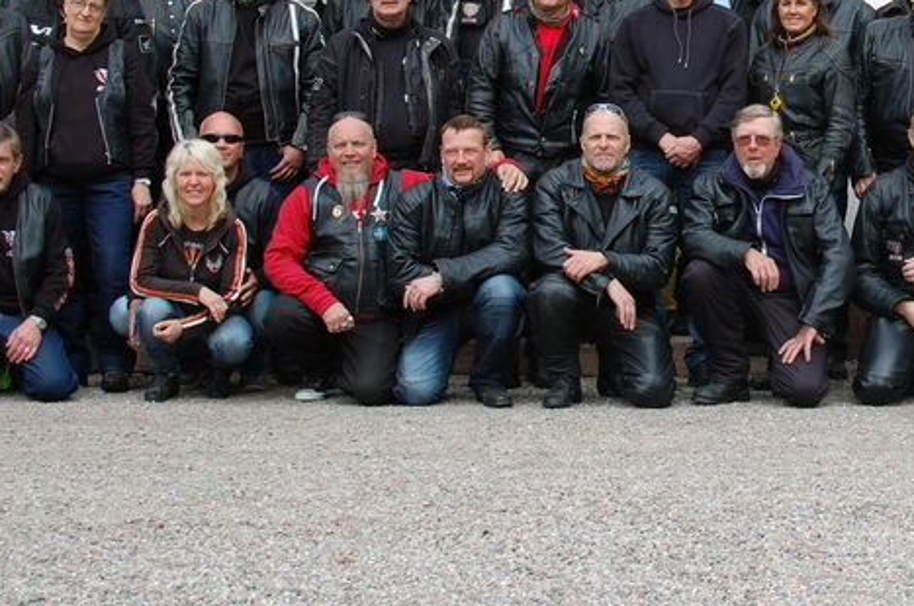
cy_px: 91
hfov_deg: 22.3
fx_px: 2278
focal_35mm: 90
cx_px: 764
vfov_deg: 15.0
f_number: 6.3
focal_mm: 35
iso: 200
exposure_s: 1/160
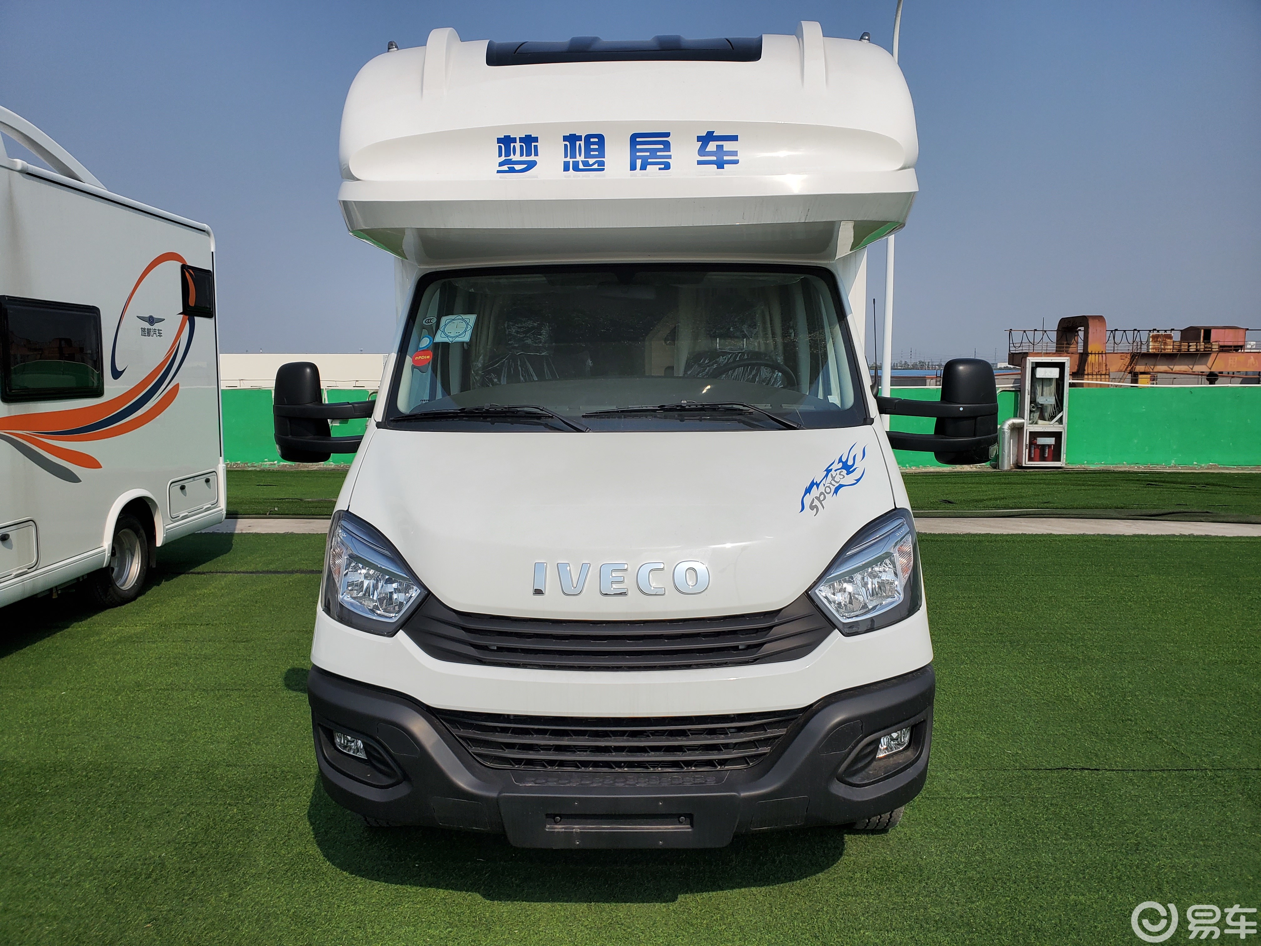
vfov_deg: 53.1
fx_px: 947
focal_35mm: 26
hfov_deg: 67.3
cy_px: 473
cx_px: 630
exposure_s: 1/4360
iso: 50
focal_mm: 4.3
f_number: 2.4
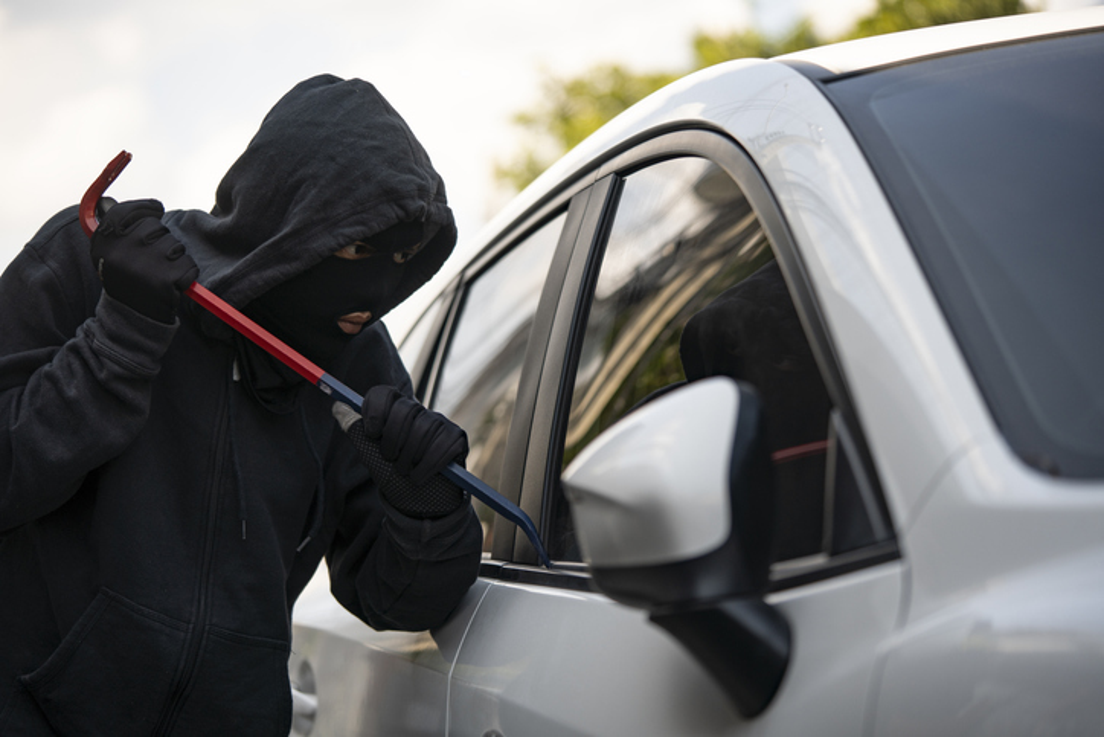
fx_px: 2760
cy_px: 368
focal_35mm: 90
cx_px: 552
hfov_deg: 22.6
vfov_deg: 15.2
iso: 160
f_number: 2.8
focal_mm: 90
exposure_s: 1/1600
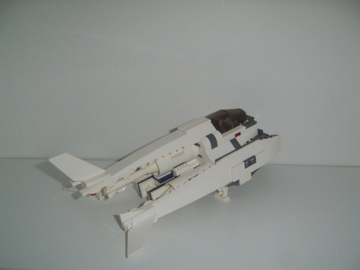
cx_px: 180
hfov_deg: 49.0
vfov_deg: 37.7
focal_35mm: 38
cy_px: 135
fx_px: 395
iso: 100
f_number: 2.8
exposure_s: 1/30
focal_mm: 7.8
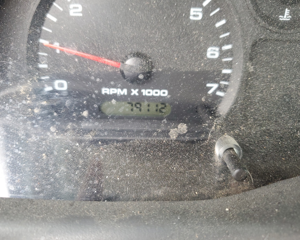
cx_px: 146
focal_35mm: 28
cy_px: 120
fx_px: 249
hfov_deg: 62.2
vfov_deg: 51.5
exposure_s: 1/60.2
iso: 130
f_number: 1.5
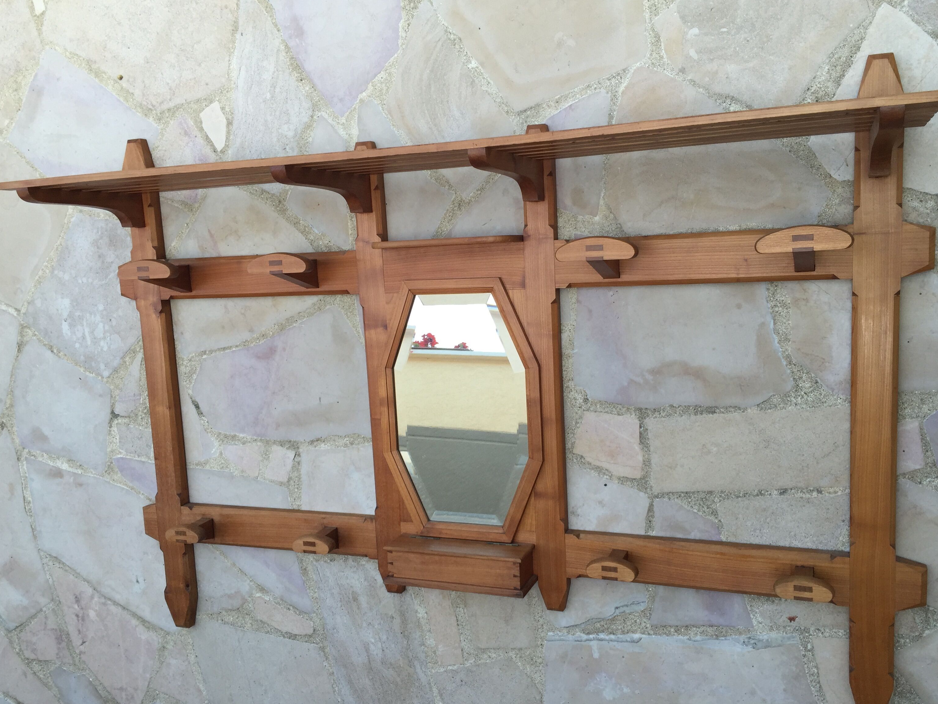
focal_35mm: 31
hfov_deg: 58.3
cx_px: 485
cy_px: 372
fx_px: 840
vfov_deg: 45.4
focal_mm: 4.15
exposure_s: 1/384
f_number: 2.2
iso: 32
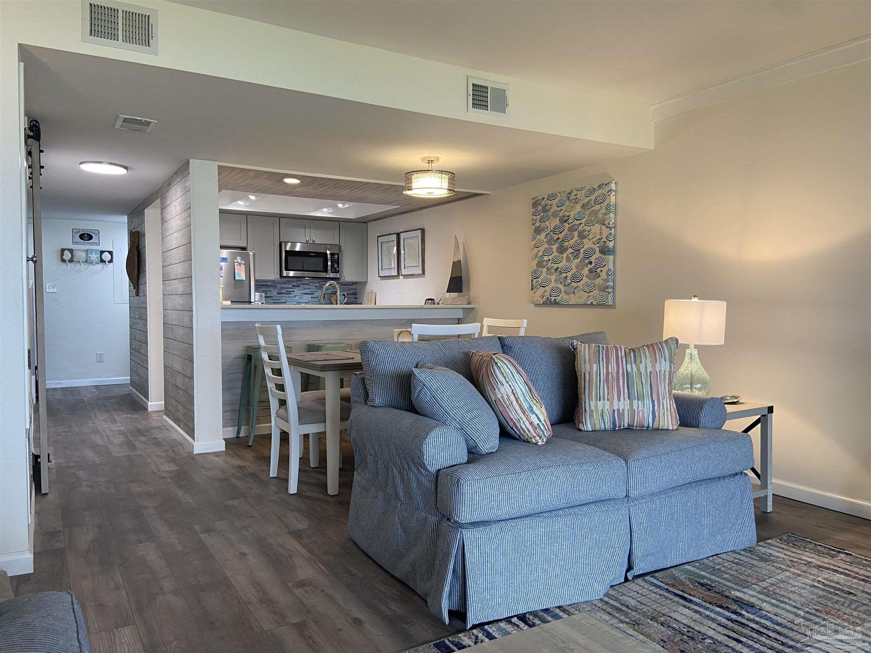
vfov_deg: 53.1
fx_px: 654
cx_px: 436
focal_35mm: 26
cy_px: 326
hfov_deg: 67.3
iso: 80
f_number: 1.8
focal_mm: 4.25
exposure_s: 1/60
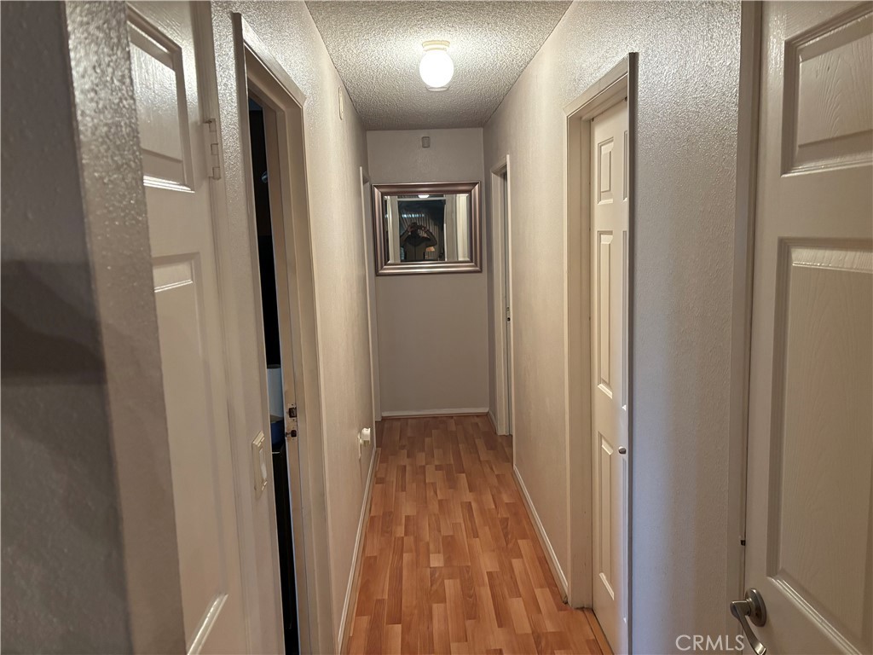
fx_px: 656
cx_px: 436
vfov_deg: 53.1
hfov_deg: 67.3
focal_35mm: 26
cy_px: 328
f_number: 1.6
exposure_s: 1/60
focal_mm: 5.96
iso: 400
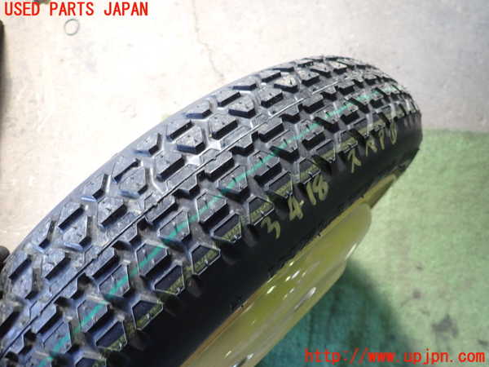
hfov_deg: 69.4
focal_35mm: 25
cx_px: 244
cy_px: 184
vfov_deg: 54.9
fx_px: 353
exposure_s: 1/50
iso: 200
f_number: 2
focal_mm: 4.5
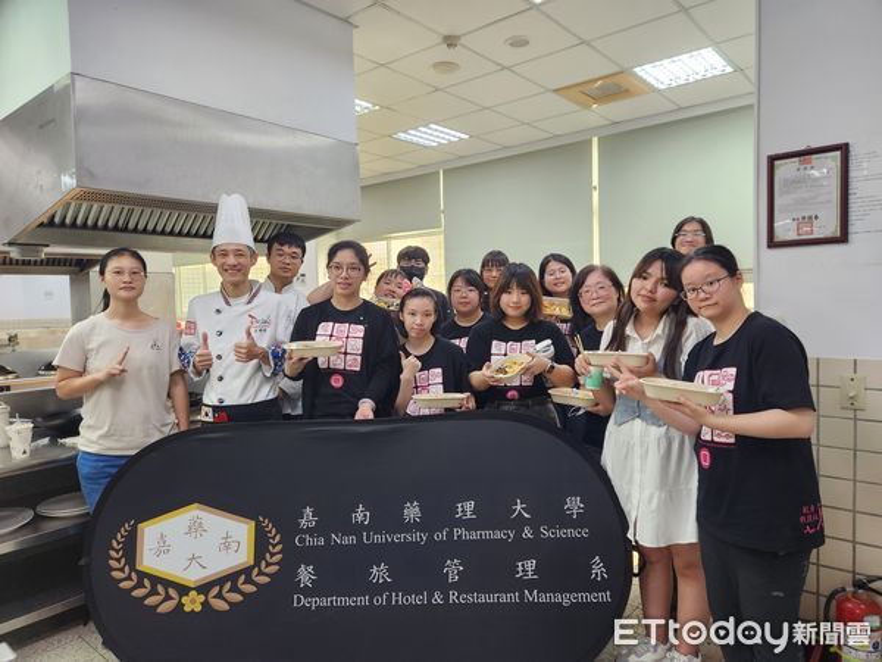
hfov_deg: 73.9
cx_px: 441
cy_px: 331
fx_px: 586
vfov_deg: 58.9
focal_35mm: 23
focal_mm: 5.4
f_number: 1.8
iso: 200
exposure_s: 1/120
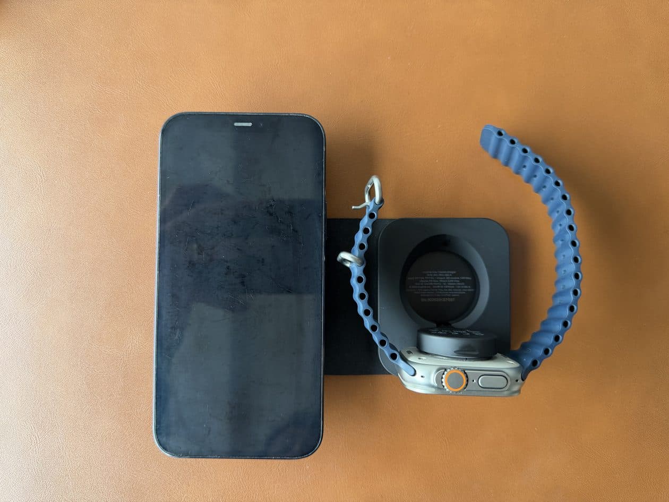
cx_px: 334
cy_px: 251
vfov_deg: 56.8
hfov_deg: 71.6
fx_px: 464
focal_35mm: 24
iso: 200
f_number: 1.78
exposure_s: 1/84
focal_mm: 6.76
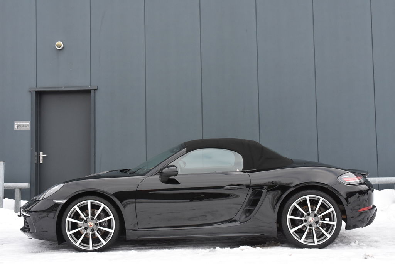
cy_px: 132
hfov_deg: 42.3
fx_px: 510
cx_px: 198
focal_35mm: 46
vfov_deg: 29.0
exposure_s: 1/250
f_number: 8
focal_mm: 31
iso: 800
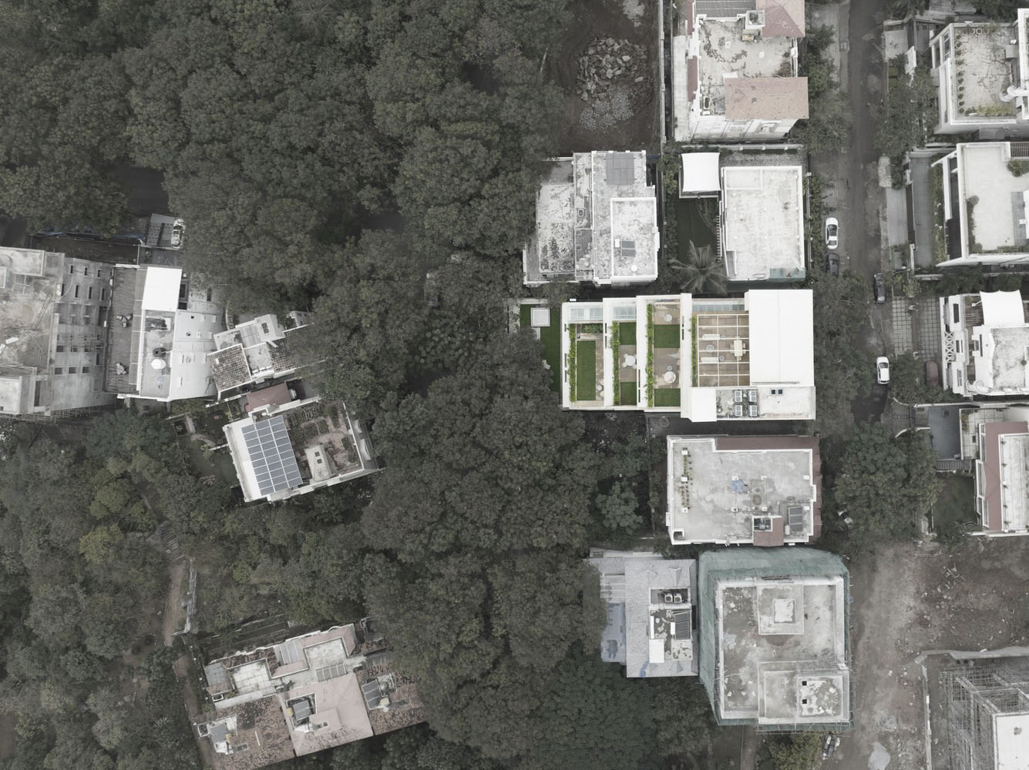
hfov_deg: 71.6
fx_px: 713
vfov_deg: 56.8
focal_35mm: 24
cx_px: 514
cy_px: 385
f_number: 2.8
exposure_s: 1/40
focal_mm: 12.29
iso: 110
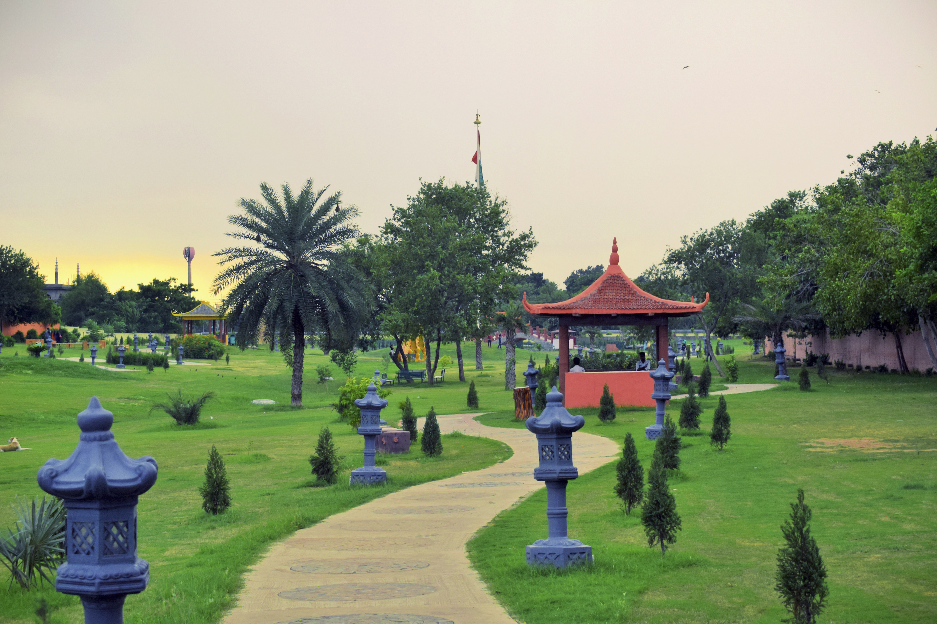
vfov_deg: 18.9
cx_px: 468
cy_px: 312
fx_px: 1874
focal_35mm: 72
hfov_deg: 28.1
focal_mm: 48
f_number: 7.1
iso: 400
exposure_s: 1/100
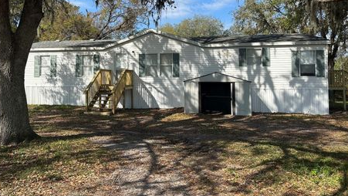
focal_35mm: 29
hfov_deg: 65.9
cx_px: 157
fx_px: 268
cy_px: 68
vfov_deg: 39.8
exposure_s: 1/3861
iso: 80
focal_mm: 6.86
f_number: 1.78
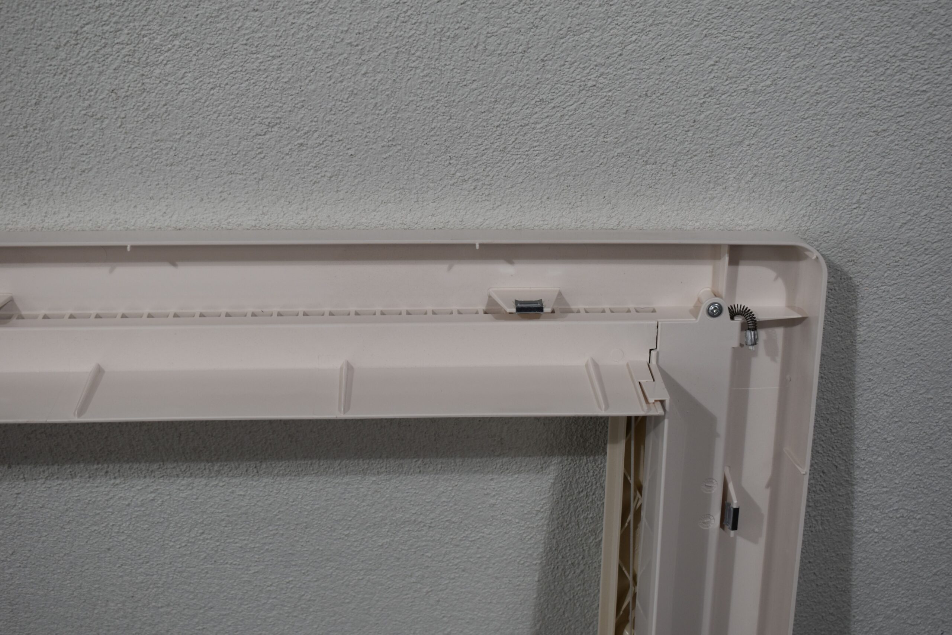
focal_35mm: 51
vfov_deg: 26.5
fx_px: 1349
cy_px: 318
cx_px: 476
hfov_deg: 38.9
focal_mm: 34
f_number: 5.6
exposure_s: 1/160
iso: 200
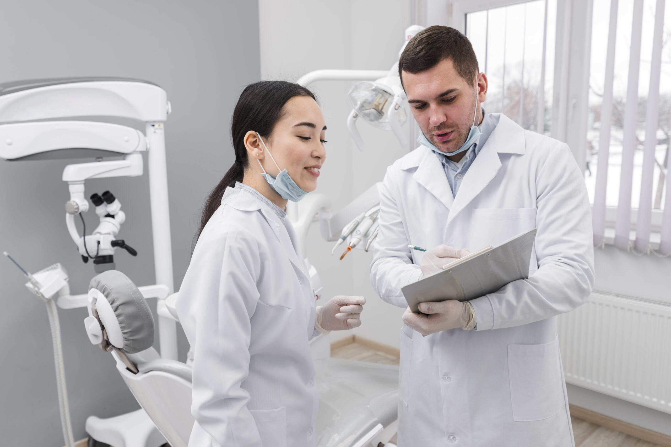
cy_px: 224
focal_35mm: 30
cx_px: 336
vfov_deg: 43.6
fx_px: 559
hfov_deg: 61.9
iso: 160
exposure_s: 1/125
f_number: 4.5
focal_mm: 30
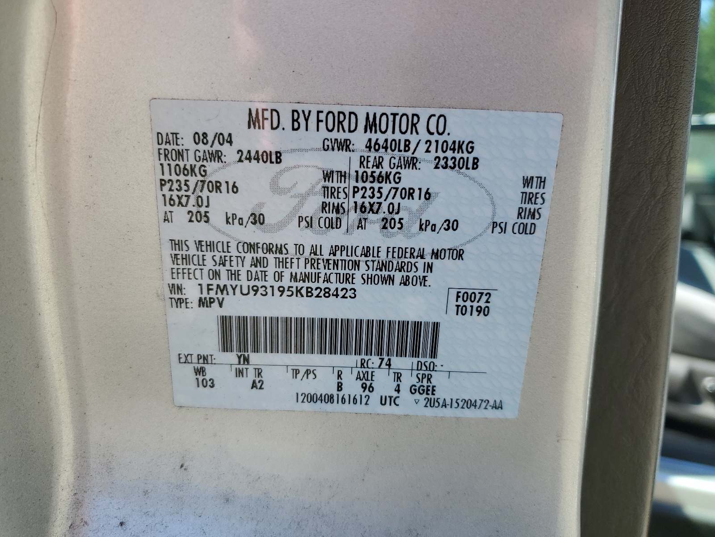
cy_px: 268
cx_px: 358
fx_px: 537
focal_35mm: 26
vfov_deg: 53.1
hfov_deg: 67.3
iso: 50
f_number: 1.5
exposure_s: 1/625
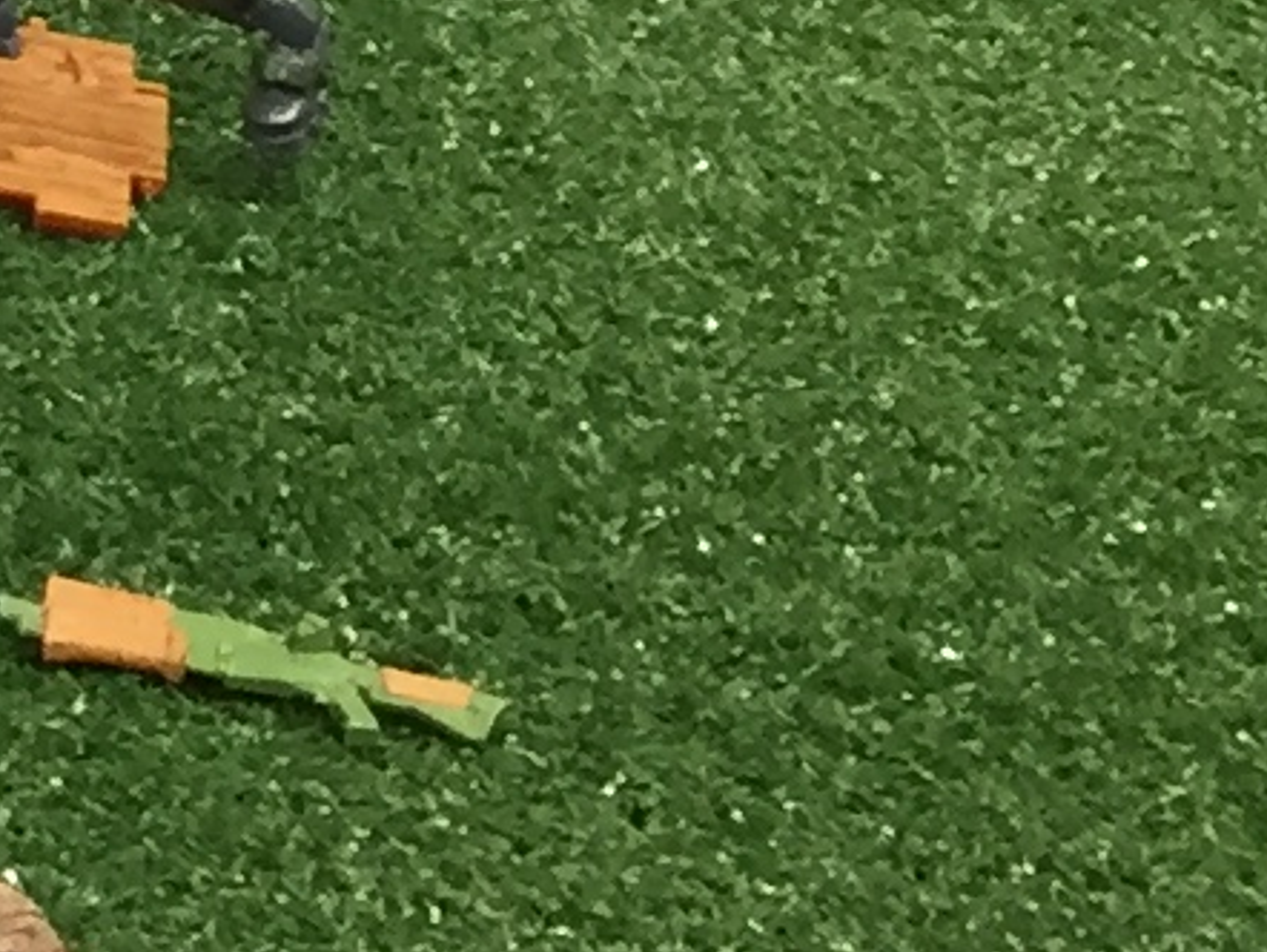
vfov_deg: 6.6
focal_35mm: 214
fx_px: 7837
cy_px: -1428
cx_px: -2640
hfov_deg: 7.9
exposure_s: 1/30
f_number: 2.2
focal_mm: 4.15
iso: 64
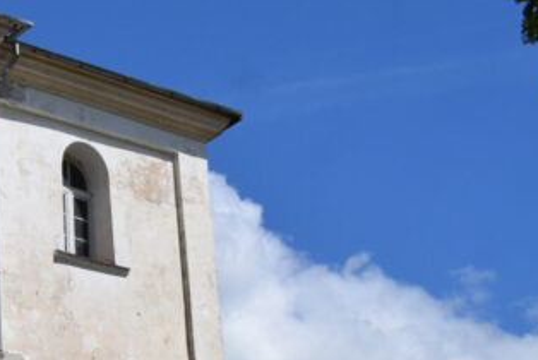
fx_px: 1535
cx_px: -266
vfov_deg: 12.5
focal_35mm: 103
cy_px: 579
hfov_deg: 17.8
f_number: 8
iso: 400
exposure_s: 1/2000
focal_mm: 21
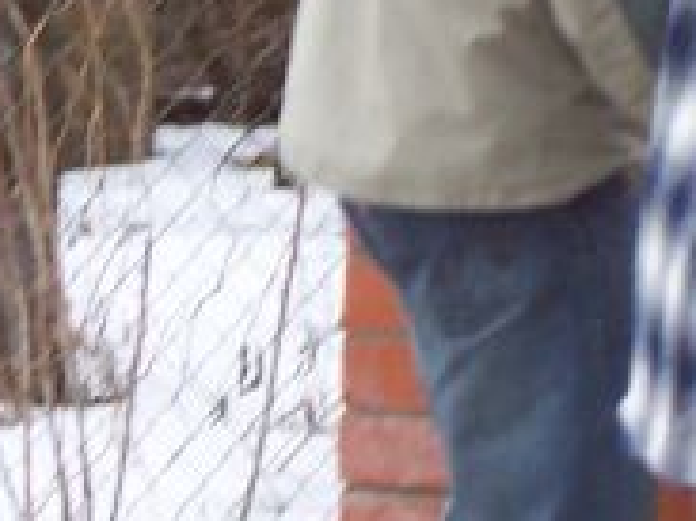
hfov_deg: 4.1
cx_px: 841
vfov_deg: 3.1
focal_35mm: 485
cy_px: 91
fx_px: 9745
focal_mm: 16.8
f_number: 4.8
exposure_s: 1/90
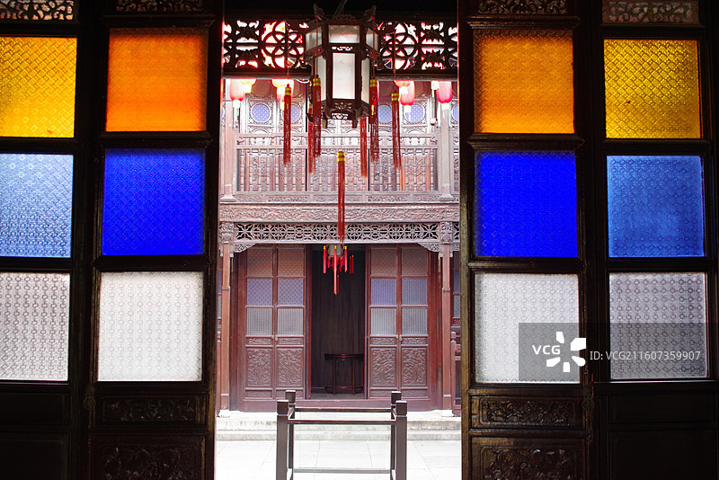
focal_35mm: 50
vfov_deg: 27.0
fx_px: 999
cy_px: 240
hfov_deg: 39.6
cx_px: 360
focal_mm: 50
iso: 1600
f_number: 5
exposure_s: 1/40
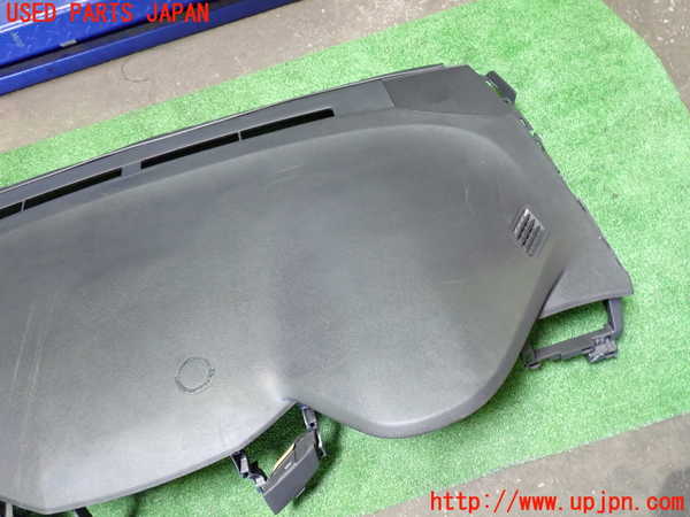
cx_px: 345
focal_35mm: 30
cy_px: 258
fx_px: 598
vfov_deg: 46.8
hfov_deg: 60.0
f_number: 2.3
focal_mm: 5.4
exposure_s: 1/30
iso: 500
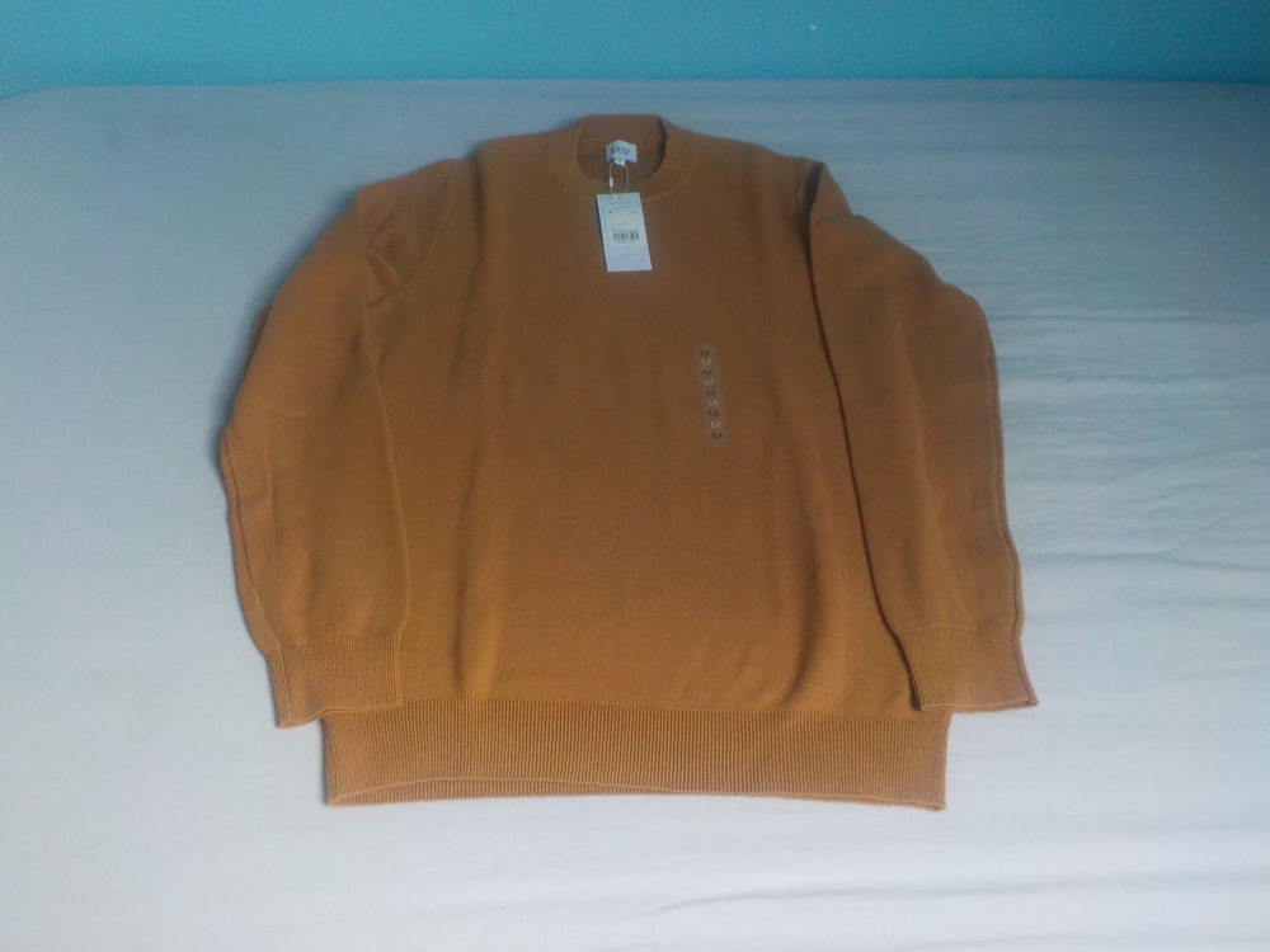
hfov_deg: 60.0
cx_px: 635
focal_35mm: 30
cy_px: 476
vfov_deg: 46.8
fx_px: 1101
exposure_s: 1/30
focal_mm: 4.1
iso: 200
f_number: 3.3
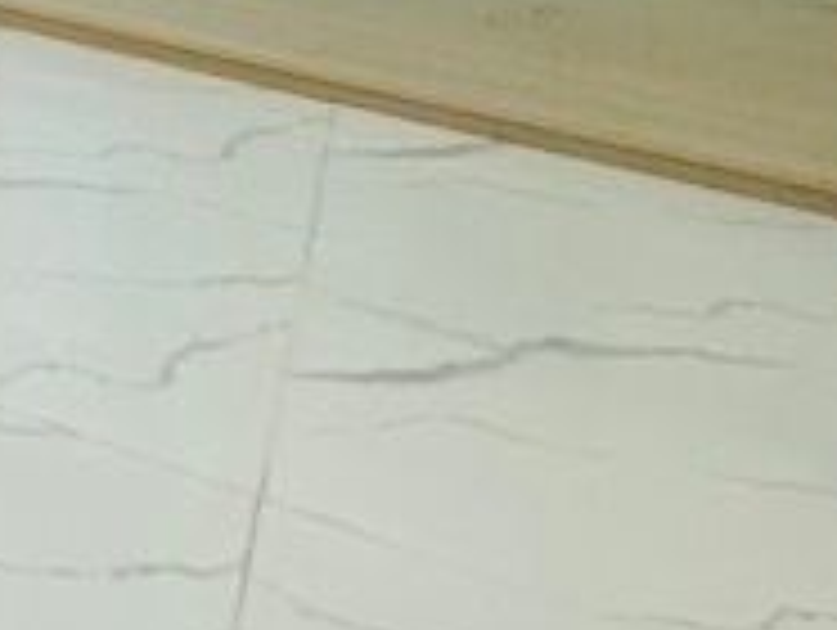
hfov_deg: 15.5
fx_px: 1864
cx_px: -1112
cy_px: -711
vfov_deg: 14.9
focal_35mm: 77
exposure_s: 1/100
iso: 320
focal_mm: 2.22
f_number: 2.2
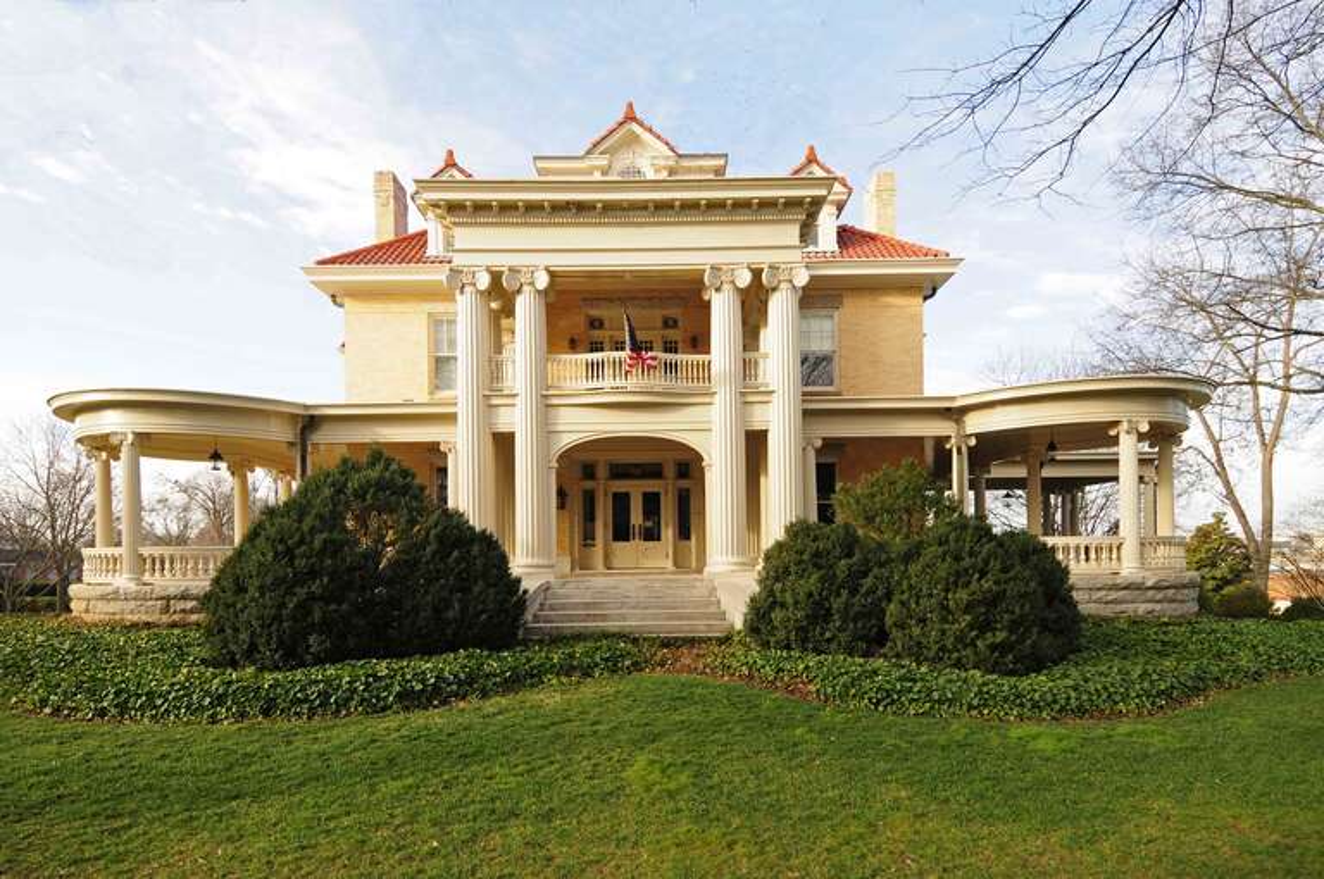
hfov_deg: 90.1
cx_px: 662
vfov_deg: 67.2
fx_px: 661
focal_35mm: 18
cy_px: 440
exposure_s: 1/250
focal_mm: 12
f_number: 4.5
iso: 200
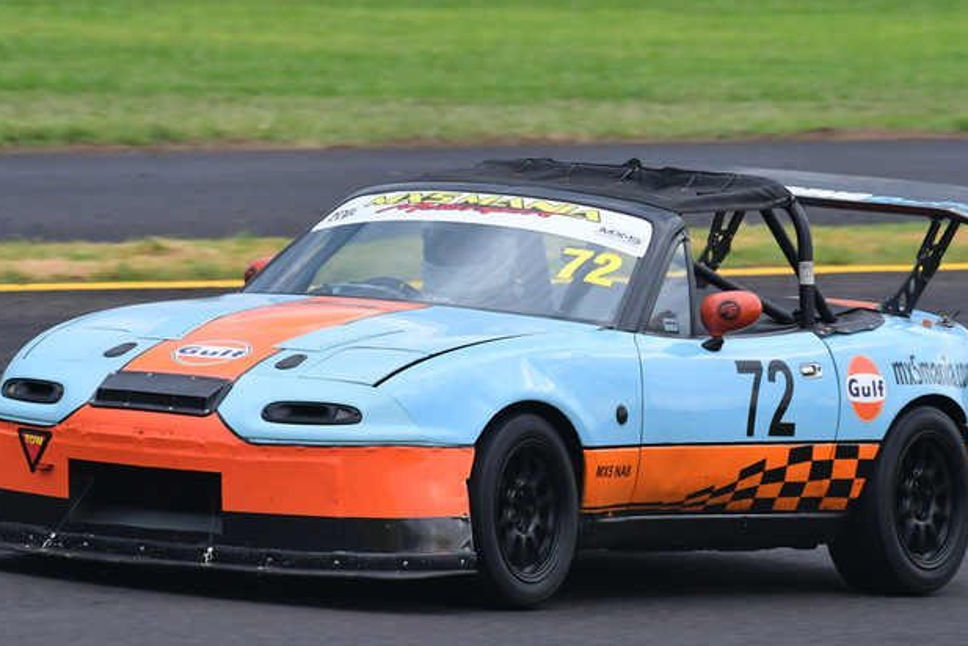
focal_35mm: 739
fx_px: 19879
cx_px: 521
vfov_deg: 1.9
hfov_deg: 2.8
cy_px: 364
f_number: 10
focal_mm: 380
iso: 1000
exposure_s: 1/640
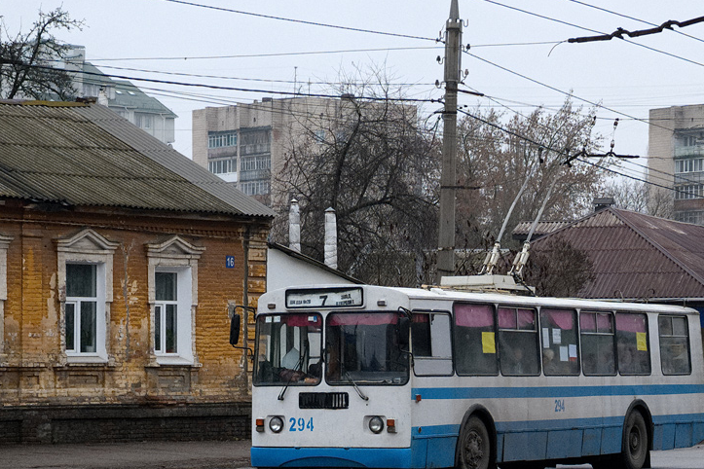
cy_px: 237
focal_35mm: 93
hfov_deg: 21.8
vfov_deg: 14.7
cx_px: 470
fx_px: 1819
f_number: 3.6
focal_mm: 37.4
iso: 1250
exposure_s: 1/500
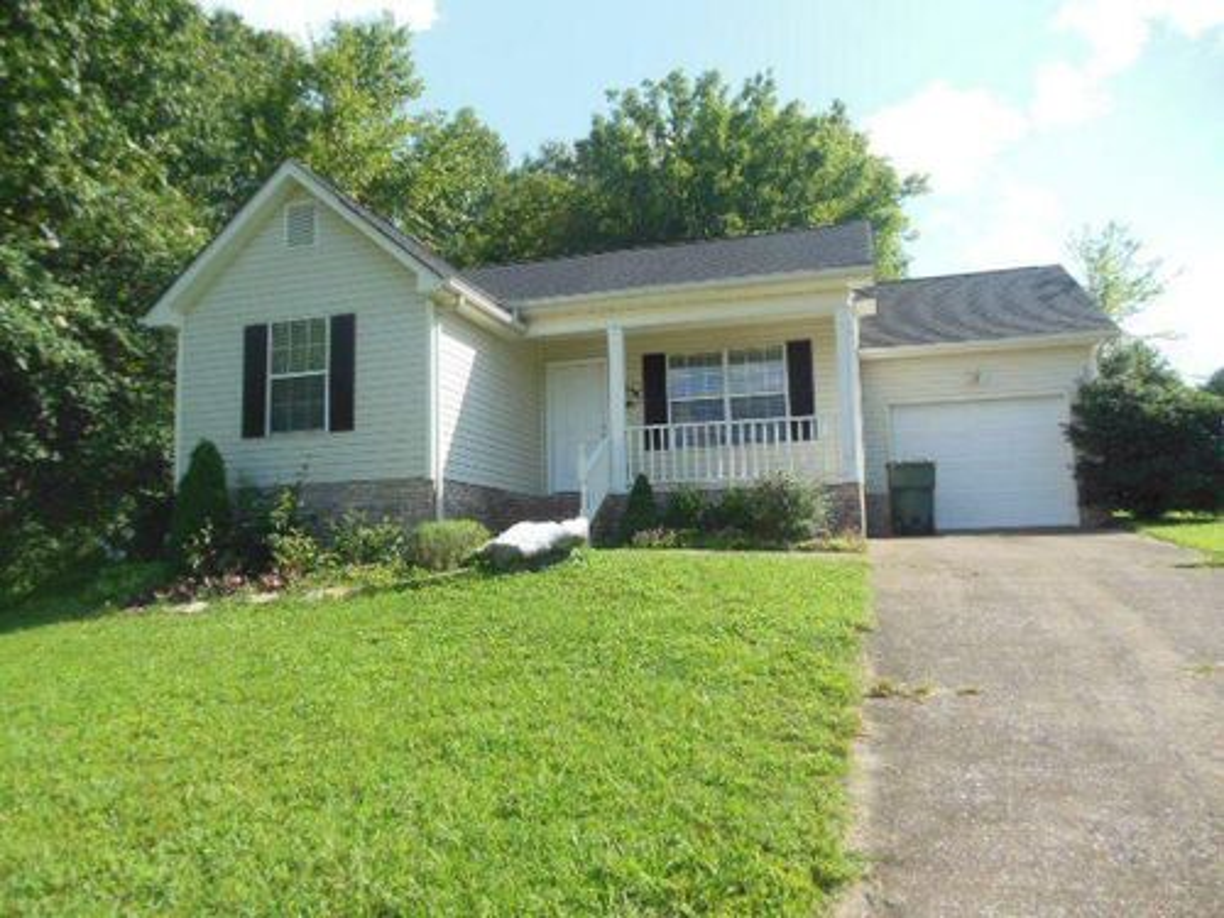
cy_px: 459
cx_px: 612
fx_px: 884
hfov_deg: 69.4
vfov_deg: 54.9
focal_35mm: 25
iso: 125
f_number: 3.2
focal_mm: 4.5
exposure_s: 1/800
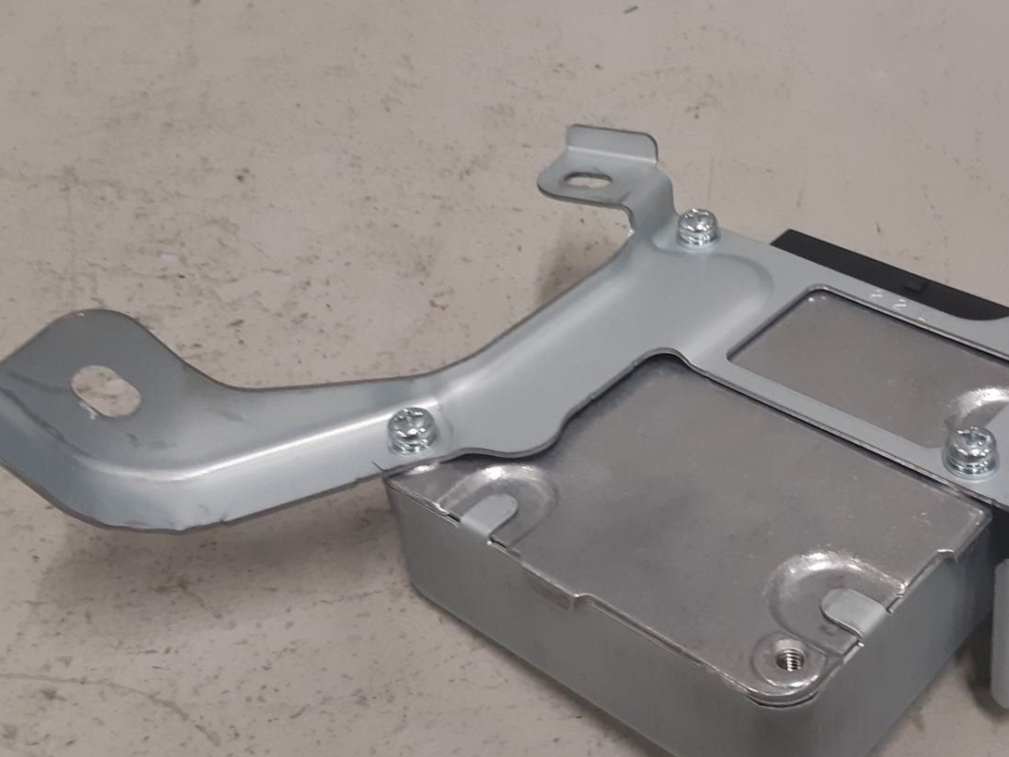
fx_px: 1428
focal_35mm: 49
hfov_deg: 38.2
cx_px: 725
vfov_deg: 29.7
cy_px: 346
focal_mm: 3.93
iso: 125
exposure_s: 1/50
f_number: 1.7
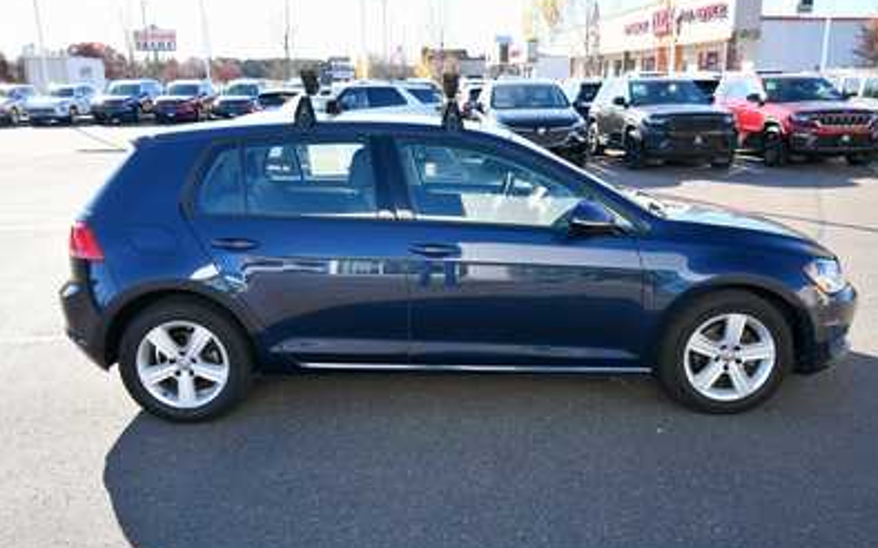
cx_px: 443
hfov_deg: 64.7
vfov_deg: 43.1
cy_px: 268
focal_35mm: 29
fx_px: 694
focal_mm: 19
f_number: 5.6
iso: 220
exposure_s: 1/250
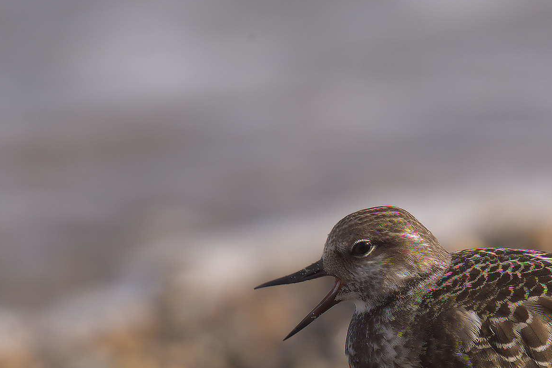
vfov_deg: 1.1
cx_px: 433
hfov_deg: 1.7
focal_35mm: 1243
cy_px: 330
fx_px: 19065
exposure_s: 1/400
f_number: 8
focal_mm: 600
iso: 250
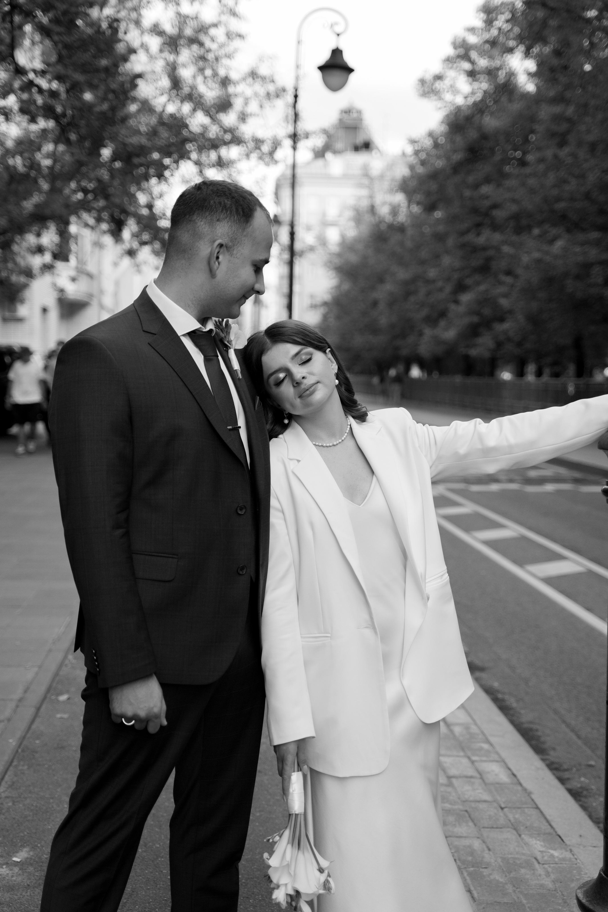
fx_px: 1241
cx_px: 304
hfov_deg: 27.5
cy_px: 456
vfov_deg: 40.3
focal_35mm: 49
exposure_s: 1/250
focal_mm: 49
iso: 640
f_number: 2.8
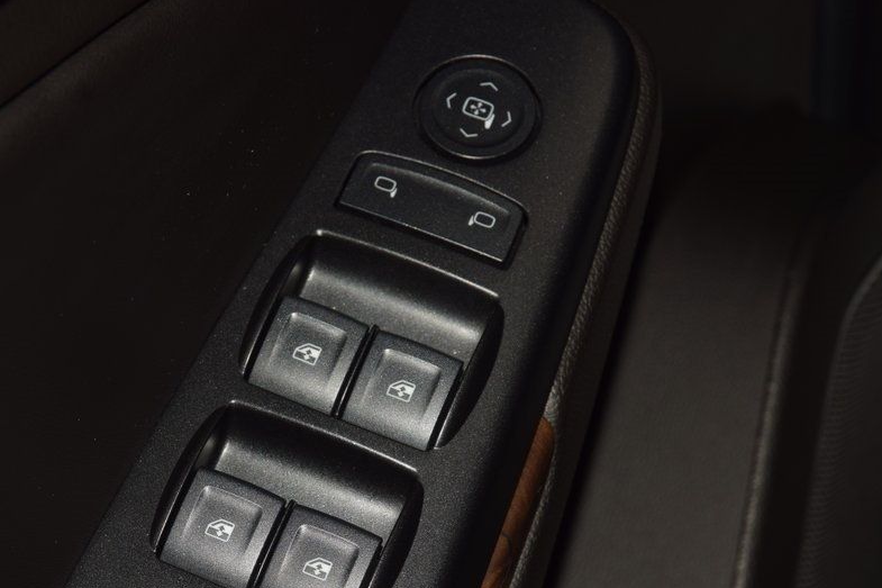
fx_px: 3356
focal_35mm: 137
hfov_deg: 15.0
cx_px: 342
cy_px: 382
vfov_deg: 10.0
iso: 100
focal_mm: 70
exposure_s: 1/125
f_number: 8
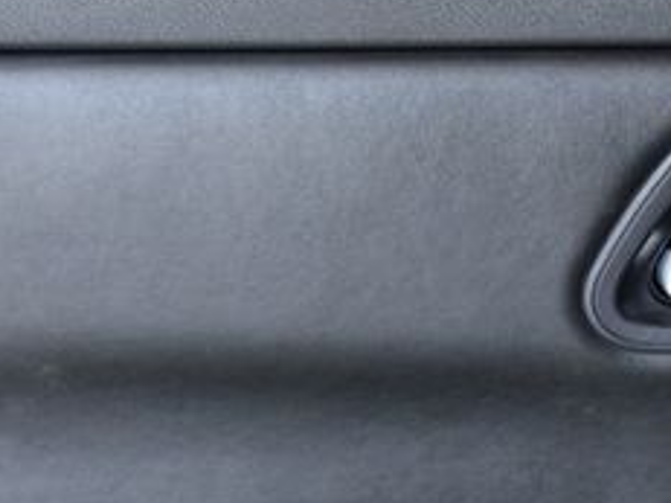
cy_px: 576
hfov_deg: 13.0
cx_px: 369
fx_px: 2945
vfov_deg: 9.6
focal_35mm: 152
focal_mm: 38
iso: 2500
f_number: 6.3
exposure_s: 1/160
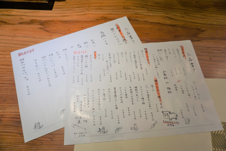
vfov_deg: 53.1
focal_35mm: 24
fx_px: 151
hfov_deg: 73.7
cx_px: 113
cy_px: 76
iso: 100
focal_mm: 16
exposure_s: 1/60
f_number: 4
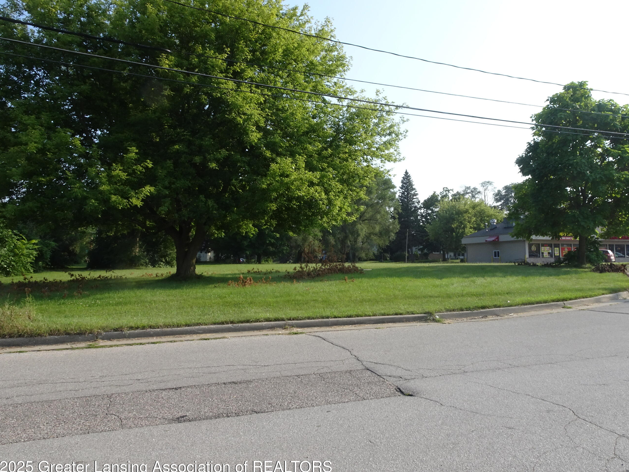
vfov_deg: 49.7
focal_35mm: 28
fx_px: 509
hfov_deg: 63.1
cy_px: 217
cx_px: 365
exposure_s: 1/160
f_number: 6.3
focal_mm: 4.1
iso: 80
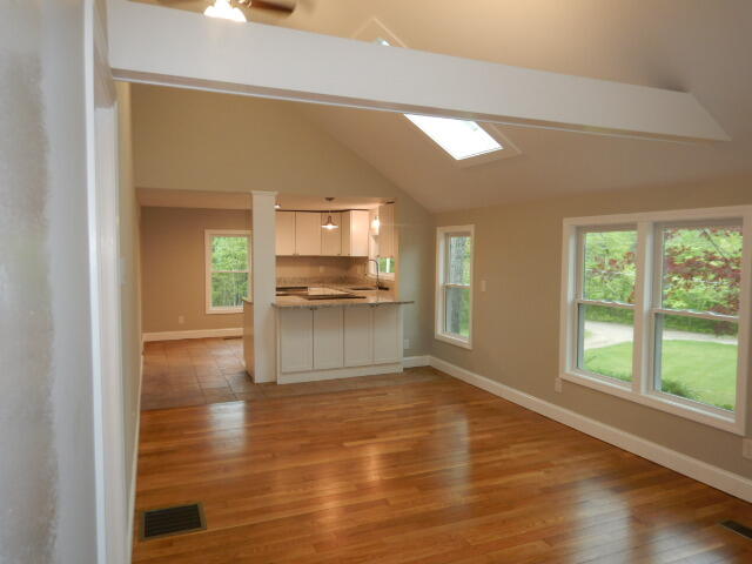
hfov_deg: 71.6
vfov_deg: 56.8
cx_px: 376
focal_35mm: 24
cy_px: 282
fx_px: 521
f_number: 2.8
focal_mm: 4.3
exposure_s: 1/30
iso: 140
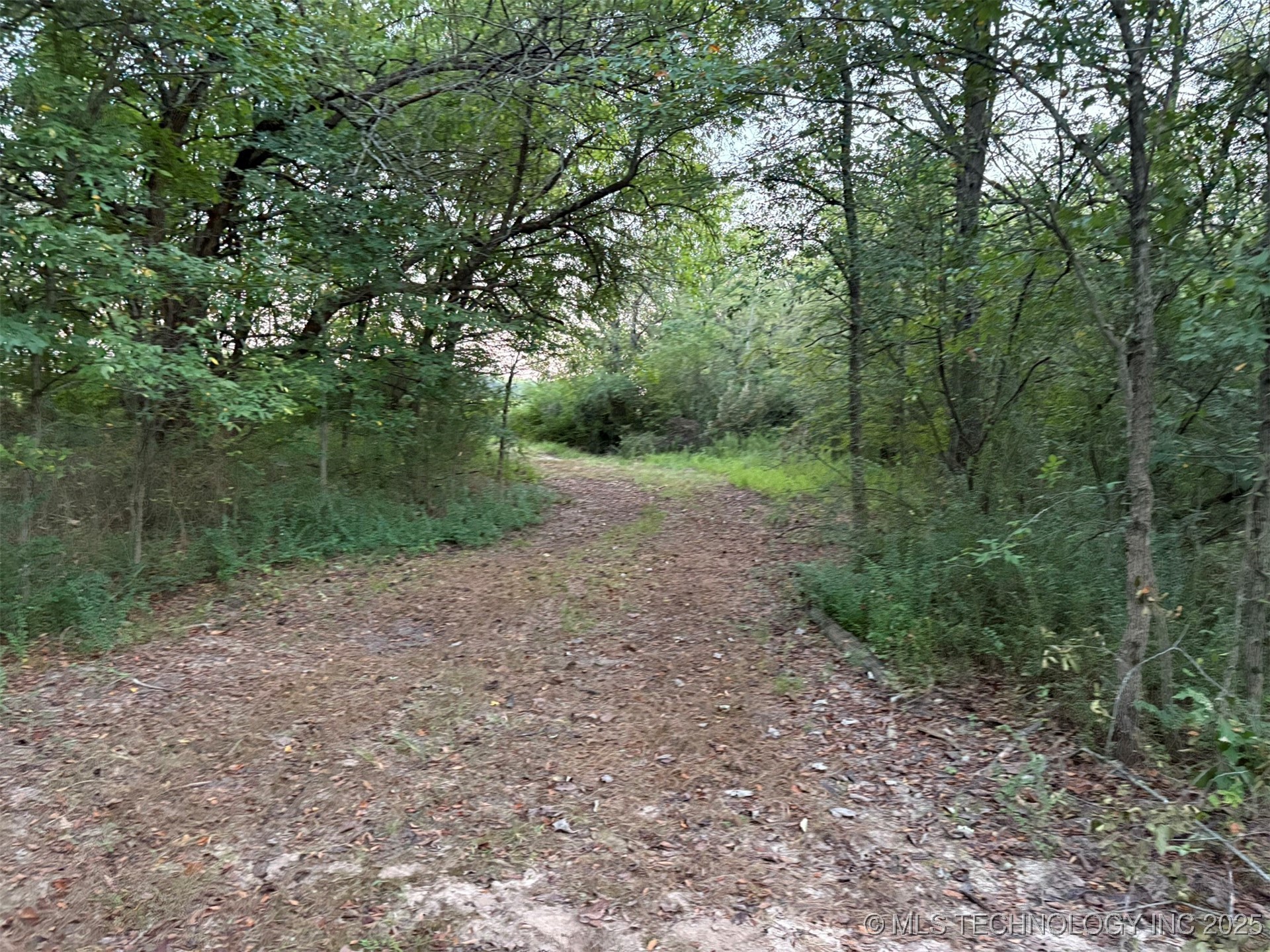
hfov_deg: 67.3
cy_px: 476
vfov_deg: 53.1
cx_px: 635
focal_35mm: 26
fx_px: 954
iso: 640
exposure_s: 1/40
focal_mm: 5.96
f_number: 1.6
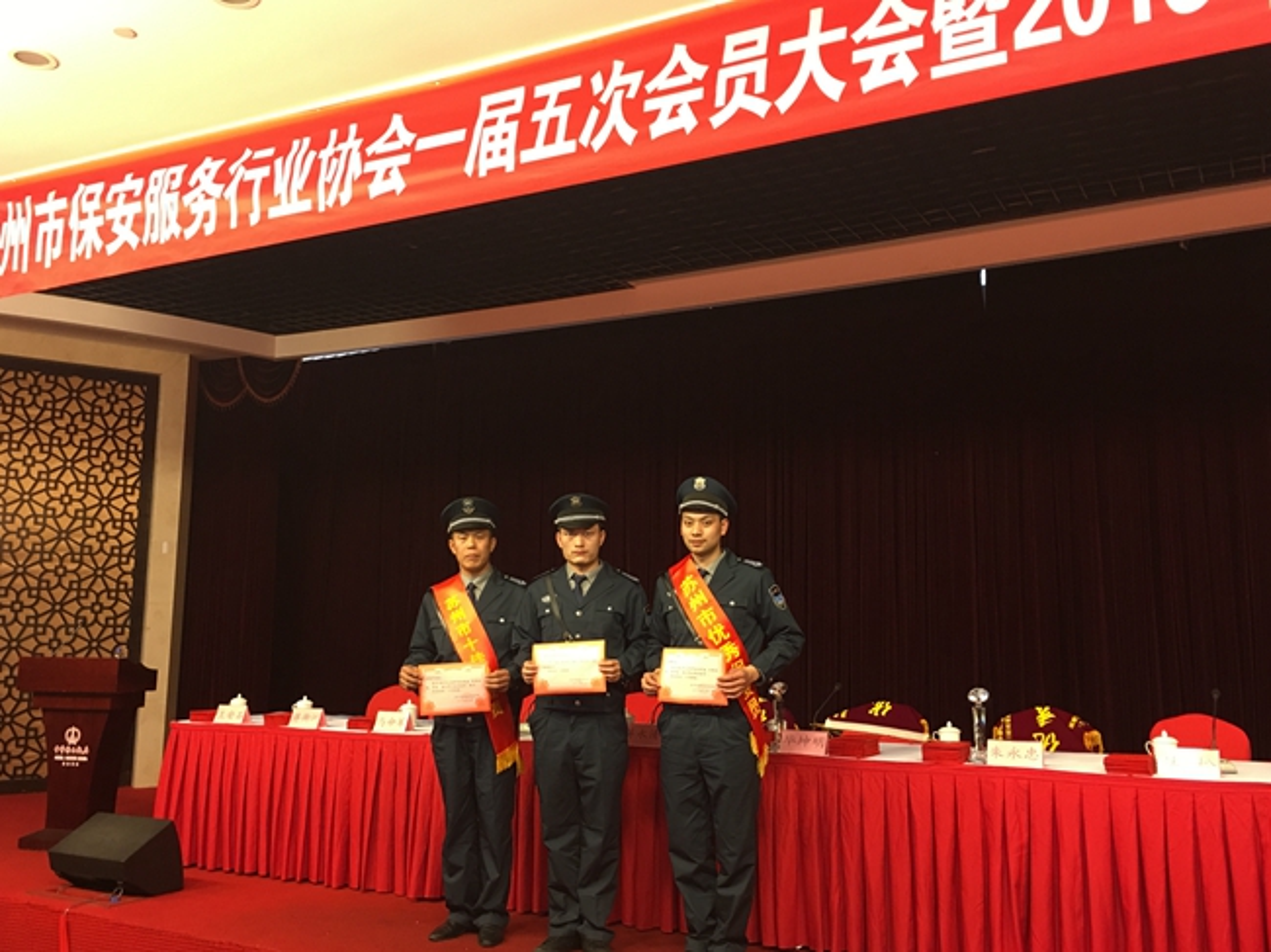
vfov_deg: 48.2
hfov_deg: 61.7
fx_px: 1064
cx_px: 636
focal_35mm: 29
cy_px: 476
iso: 64
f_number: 2.2
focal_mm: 4.15
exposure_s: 1/17
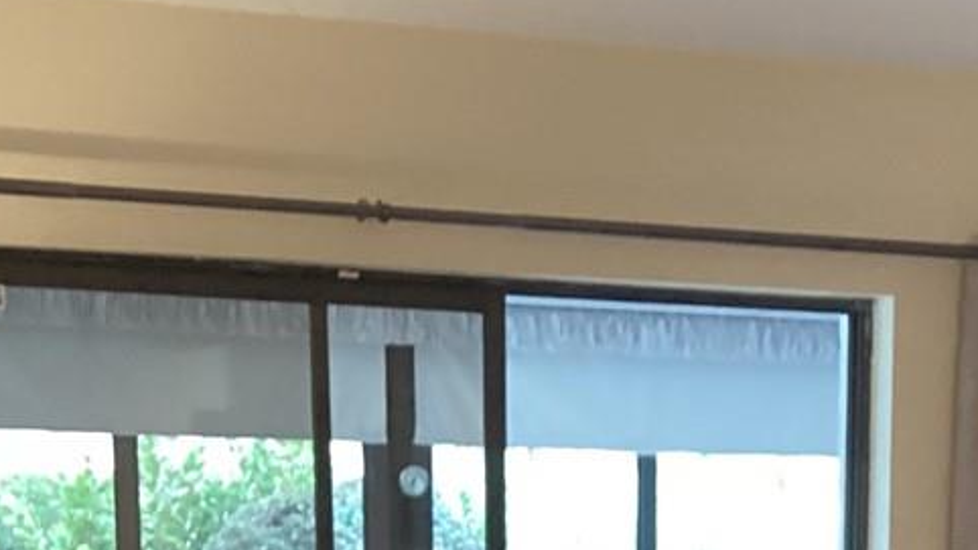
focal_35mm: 112
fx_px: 2904
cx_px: 787
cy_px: 1128
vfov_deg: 10.0
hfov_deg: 18.9
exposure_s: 1/40
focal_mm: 3.3
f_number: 2.4
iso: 250
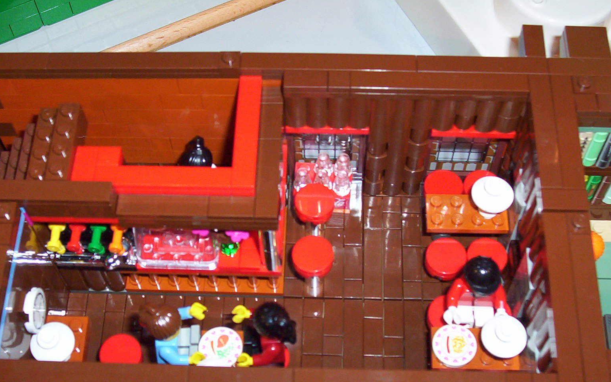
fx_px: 1016
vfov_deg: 21.2
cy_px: 245
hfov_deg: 33.5
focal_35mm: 61
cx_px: 289
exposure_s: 1/69.5
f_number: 2.97
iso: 140
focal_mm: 7.1
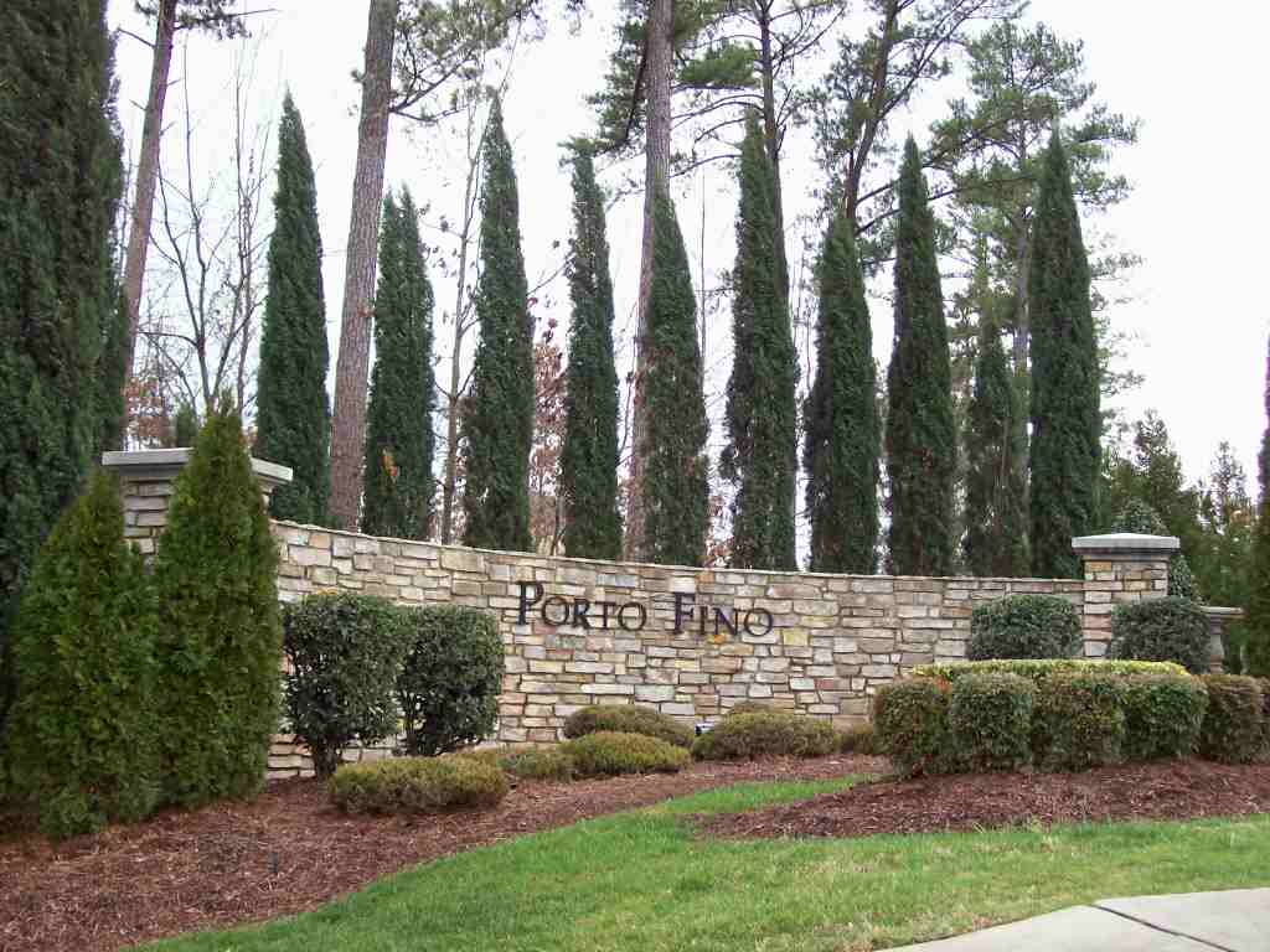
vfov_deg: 32.2
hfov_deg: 42.1
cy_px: 476
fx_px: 1651
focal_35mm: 45
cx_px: 635
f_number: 3
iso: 80
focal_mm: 7.6
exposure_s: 1/228
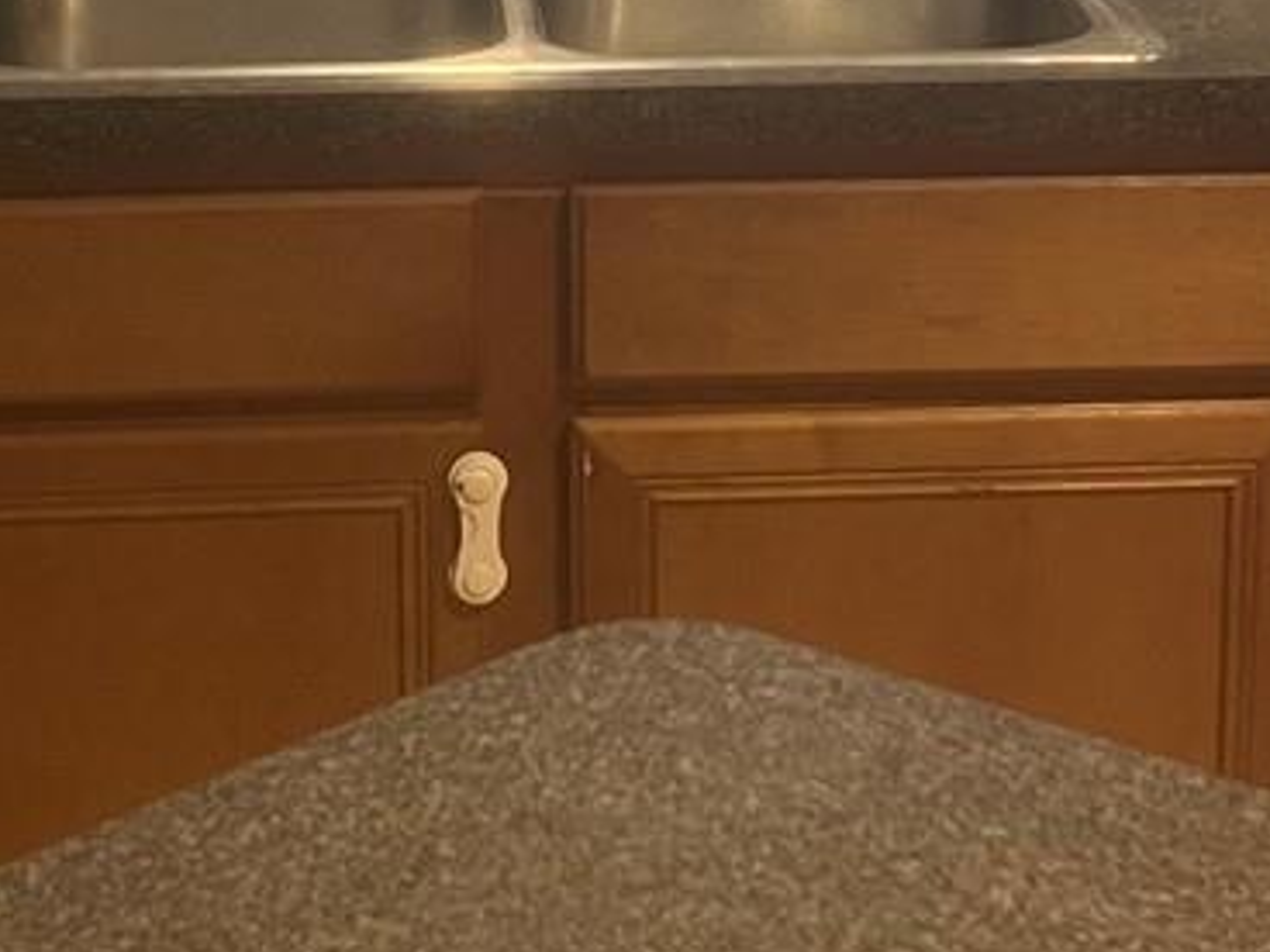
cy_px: 117
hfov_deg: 17.4
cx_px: 649
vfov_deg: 13.0
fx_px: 4146
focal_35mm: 113
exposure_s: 1/60
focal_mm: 5.7
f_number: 1.5
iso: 250
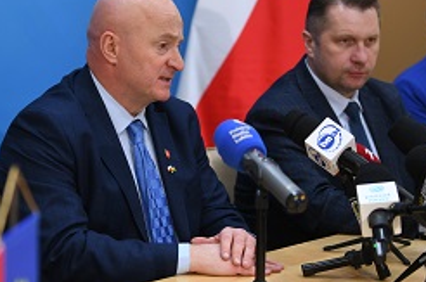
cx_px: 159
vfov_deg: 12.0
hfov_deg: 18.0
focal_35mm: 114
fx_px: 1346
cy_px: 125
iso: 500
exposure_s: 1/80
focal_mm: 70
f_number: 2.8
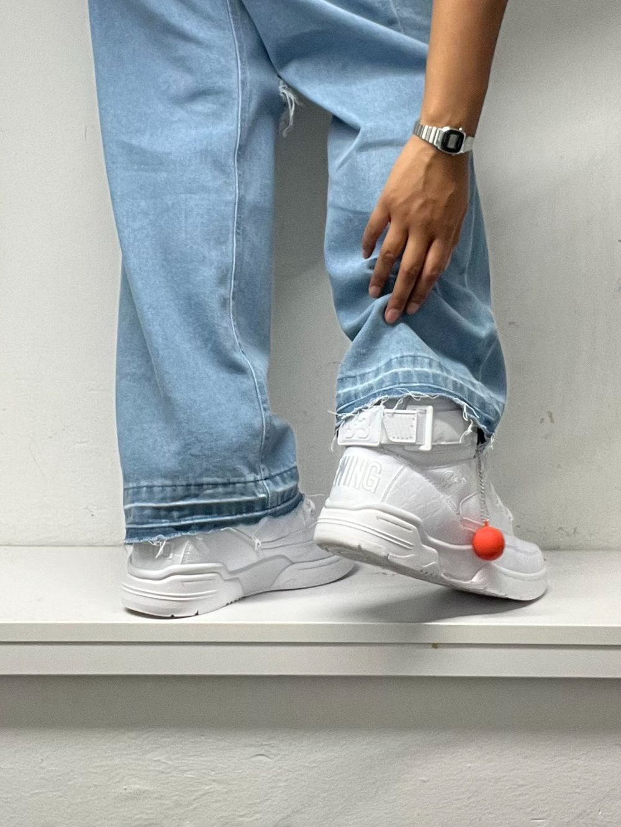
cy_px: 414
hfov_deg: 46.8
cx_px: 310
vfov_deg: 60.0
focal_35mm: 30
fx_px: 717
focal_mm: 2.71
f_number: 2.2
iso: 64
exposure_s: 1/50
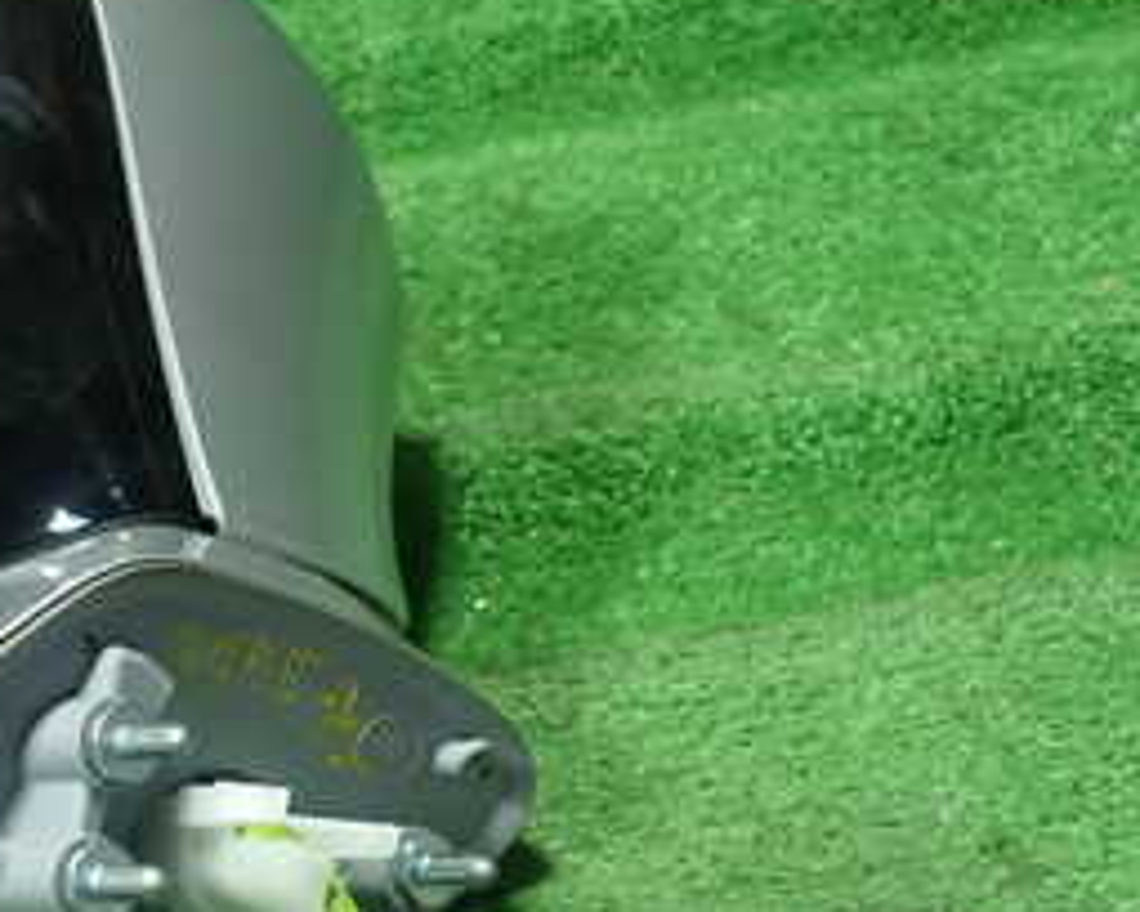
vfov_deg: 21.9
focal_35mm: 69
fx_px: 2328
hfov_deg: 26.0
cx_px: -18
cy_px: 724
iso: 500
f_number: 2.3
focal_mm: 5.5
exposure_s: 1/125
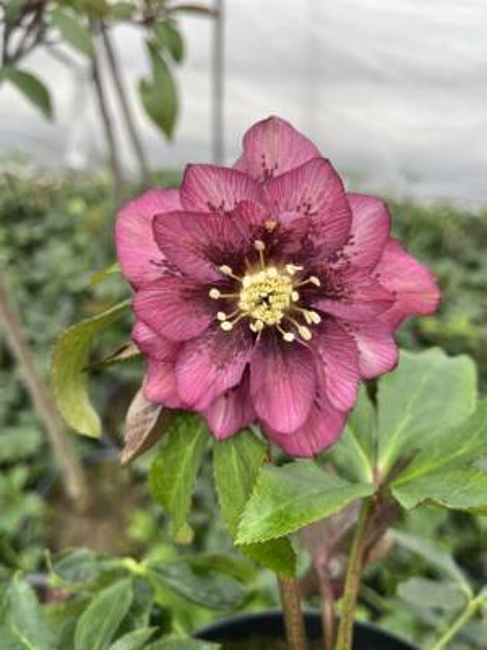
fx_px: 488
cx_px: 244
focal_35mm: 26
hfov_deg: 53.1
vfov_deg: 67.3
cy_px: 325
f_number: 1.6
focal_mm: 5.1
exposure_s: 1/183
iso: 40
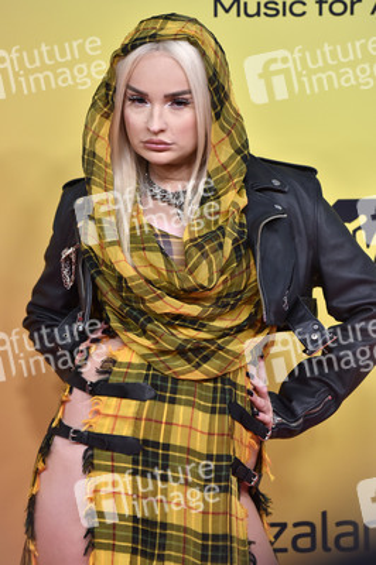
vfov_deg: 12.8
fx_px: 2511
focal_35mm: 160
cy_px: 282
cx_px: 188
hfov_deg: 8.6
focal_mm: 160
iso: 2000
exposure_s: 1/200
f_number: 5.6
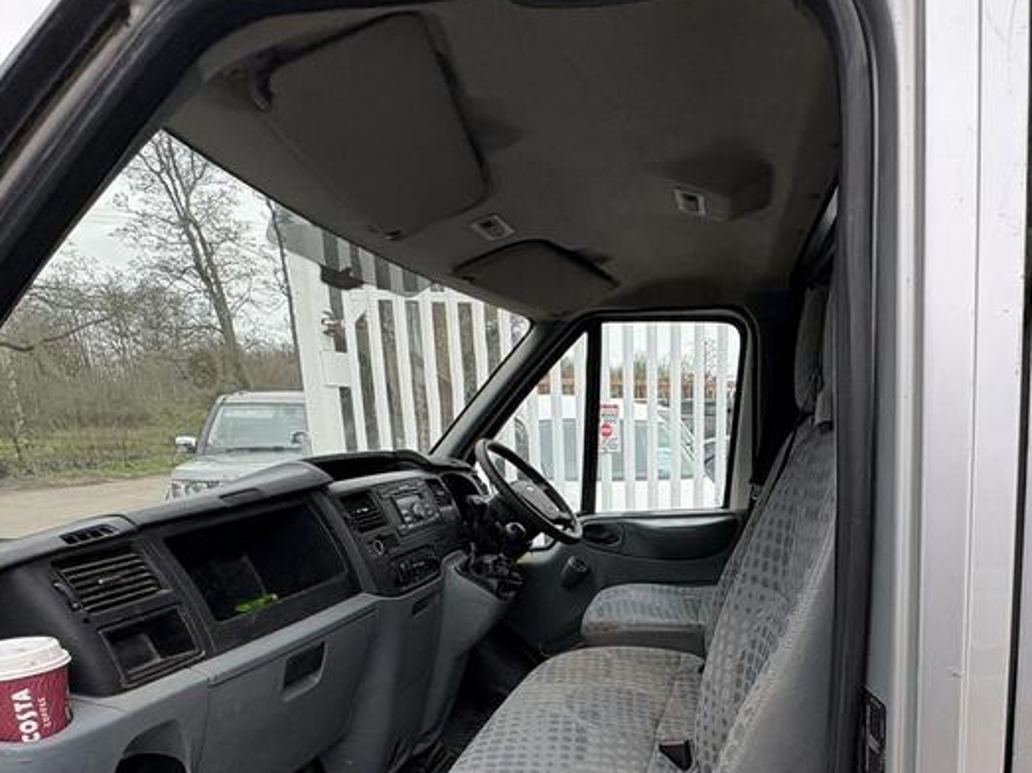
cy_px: 603
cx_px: 681
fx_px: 715
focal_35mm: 24
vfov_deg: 53.5
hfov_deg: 69.7
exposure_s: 1/175
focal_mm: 2.22
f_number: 2.2
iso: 40
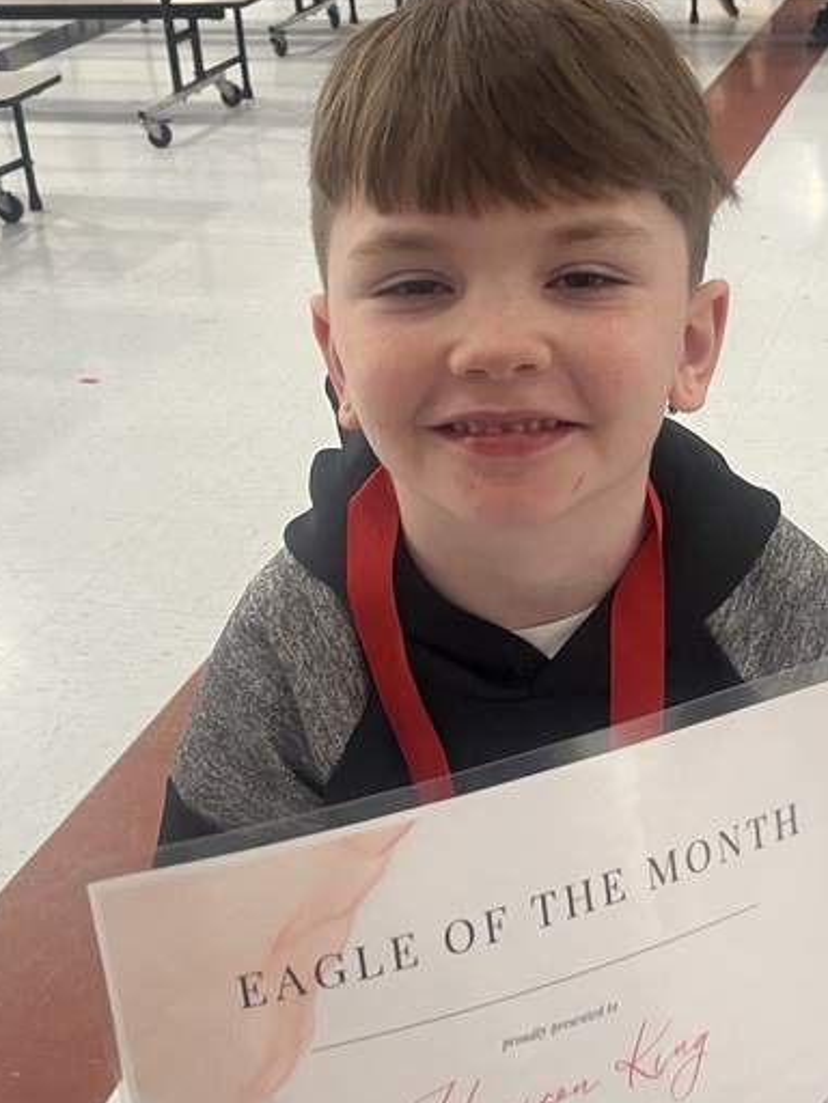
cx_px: 502
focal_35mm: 52
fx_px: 1658
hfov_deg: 28.0
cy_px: 592
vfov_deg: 36.8
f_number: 1.6
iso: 200
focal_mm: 5.1
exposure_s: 1/57
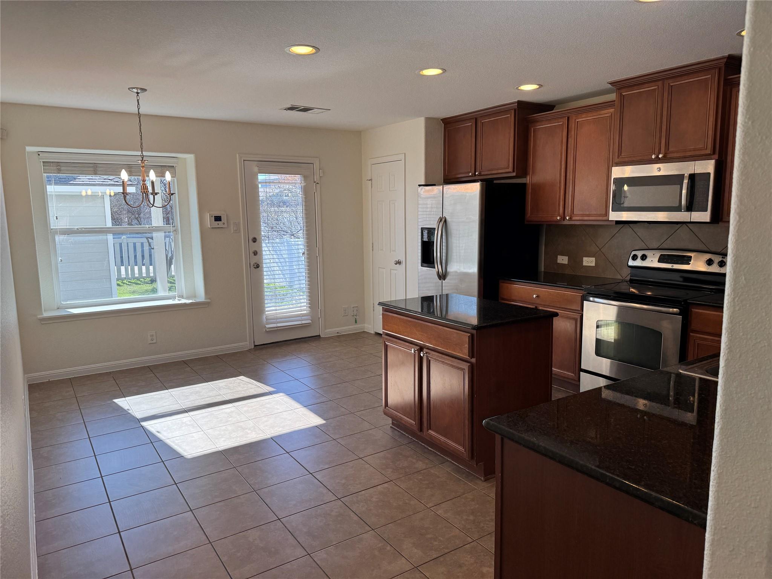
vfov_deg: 56.8
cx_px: 386
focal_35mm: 24
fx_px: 535
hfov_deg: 71.6
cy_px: 290
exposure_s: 1/315
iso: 80
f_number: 1.78
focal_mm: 6.76
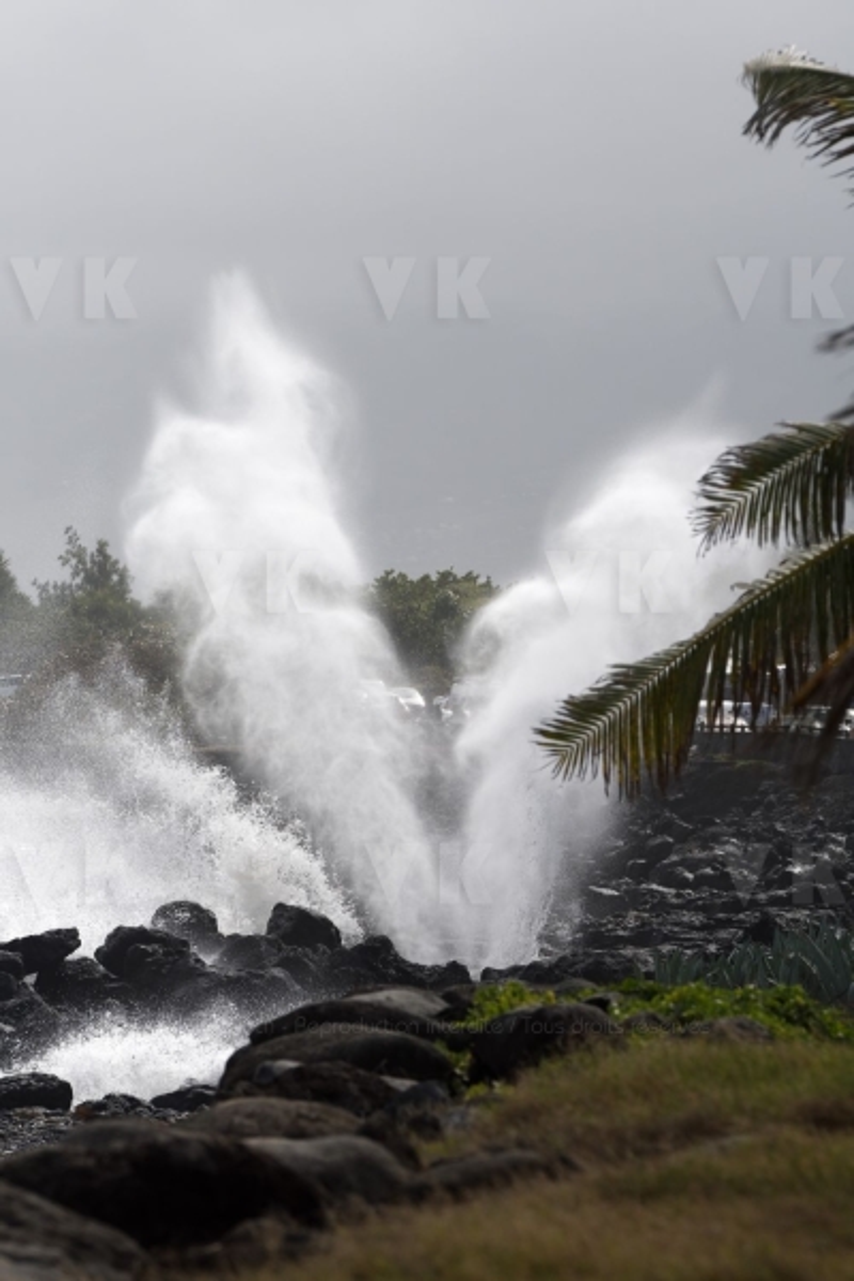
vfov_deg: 6.9
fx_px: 10674
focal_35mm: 300
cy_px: 640
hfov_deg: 4.6
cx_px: 427
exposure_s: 1/1600
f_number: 8
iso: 100
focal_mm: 200
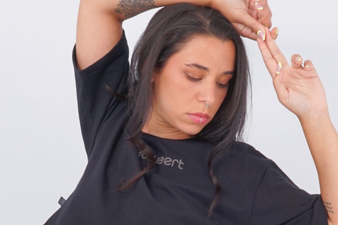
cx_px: 128
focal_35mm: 132
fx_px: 1239
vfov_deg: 9.8
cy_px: 406
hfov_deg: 15.5
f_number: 14
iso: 160
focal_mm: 42
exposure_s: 1/125
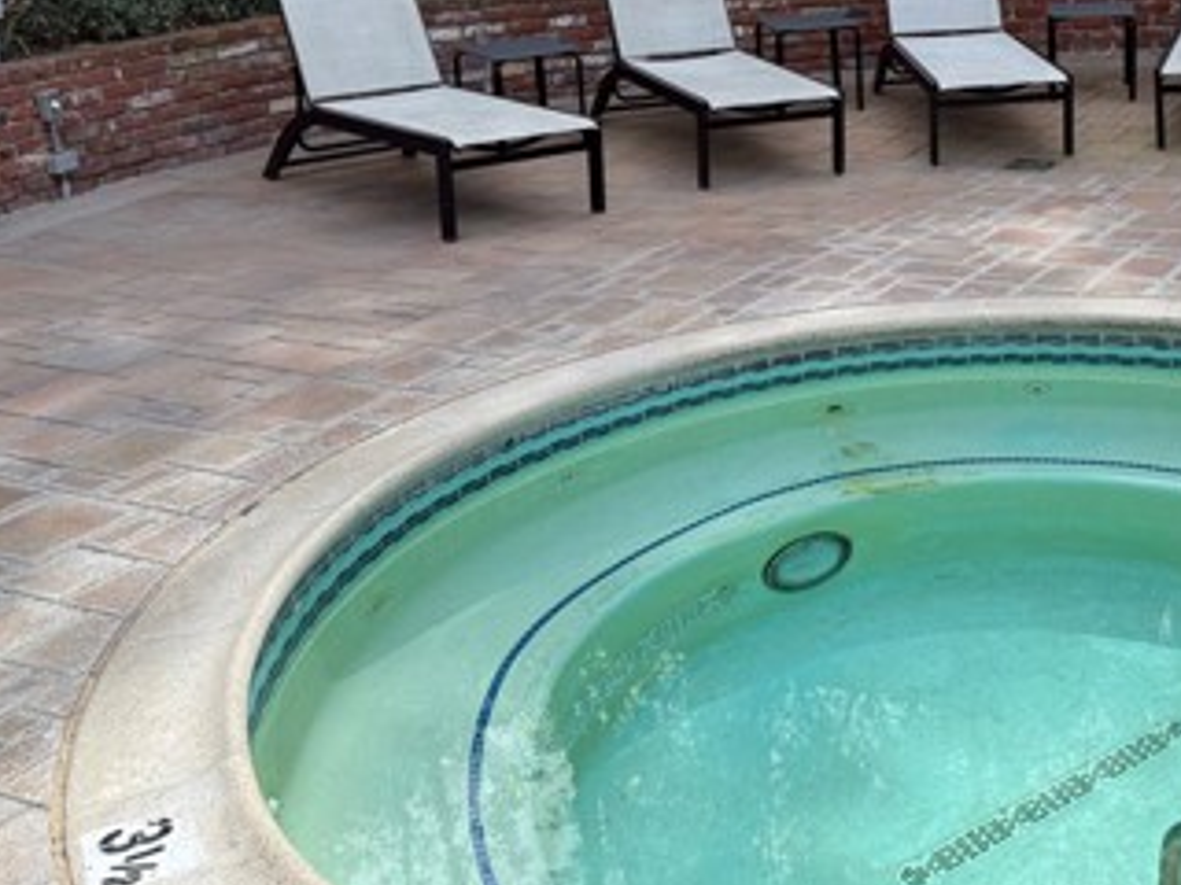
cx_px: 934
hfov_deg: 38.3
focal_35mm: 48
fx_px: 1638
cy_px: 148
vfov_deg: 29.4
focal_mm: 6.76
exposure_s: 1/1855
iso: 80
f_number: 1.78
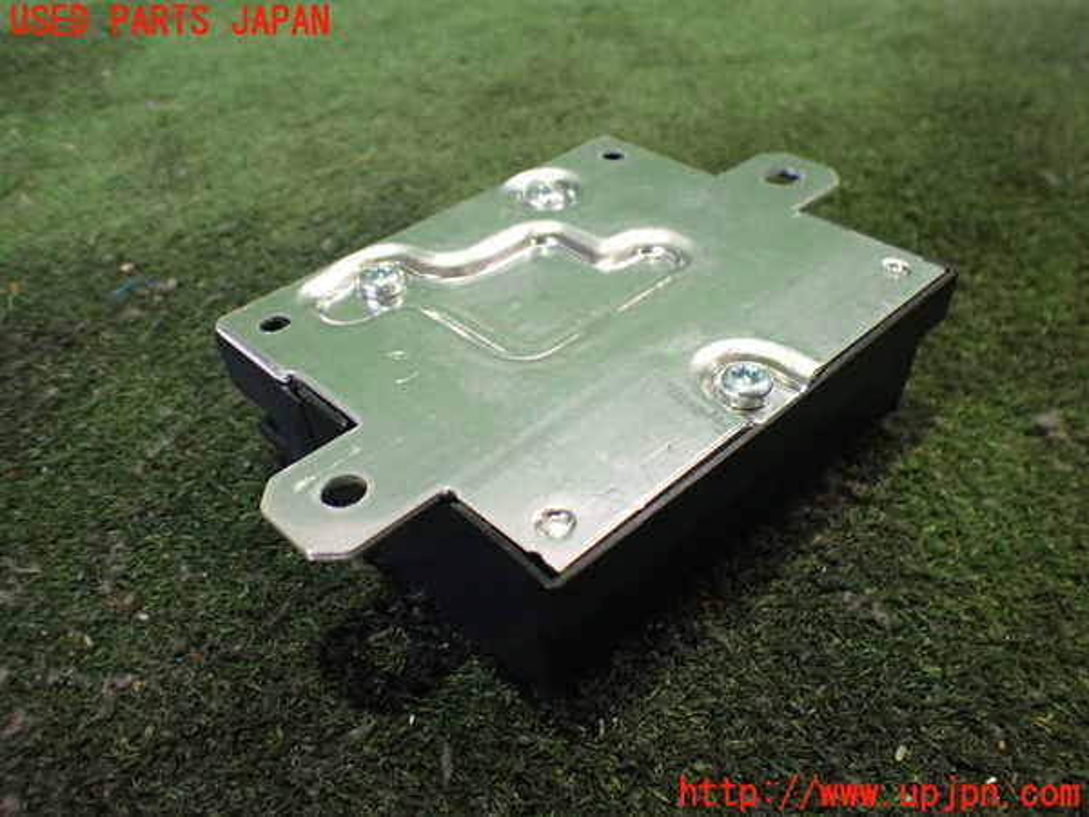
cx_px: 544
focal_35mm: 30
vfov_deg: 46.8
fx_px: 944
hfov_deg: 60.0
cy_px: 408
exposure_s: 1/50
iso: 800
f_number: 2.3
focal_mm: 5.4
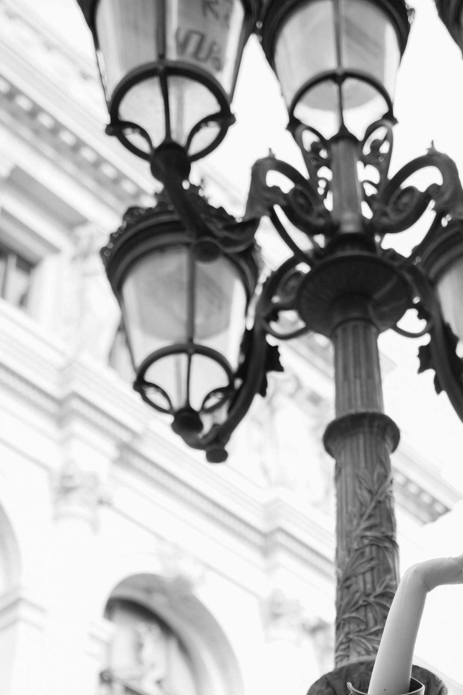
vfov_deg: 26.8
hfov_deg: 18.6
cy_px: 616
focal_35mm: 73
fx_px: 1408
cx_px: 277
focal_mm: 35
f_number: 2.8
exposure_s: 1/250
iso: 125
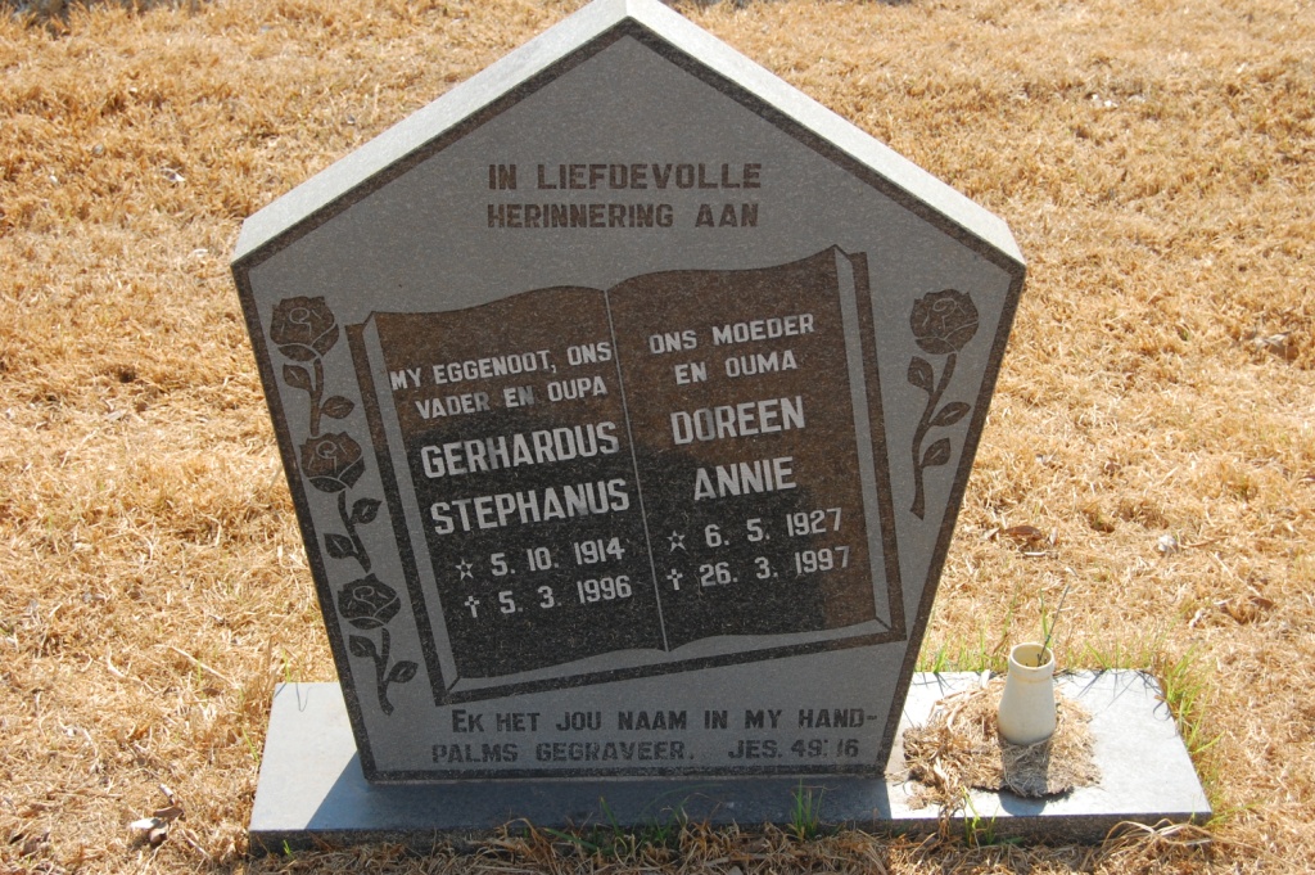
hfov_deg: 35.1
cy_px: 438
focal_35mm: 57
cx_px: 658
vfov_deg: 23.7
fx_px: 2080
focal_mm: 38
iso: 400
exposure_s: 1/400
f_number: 7.1
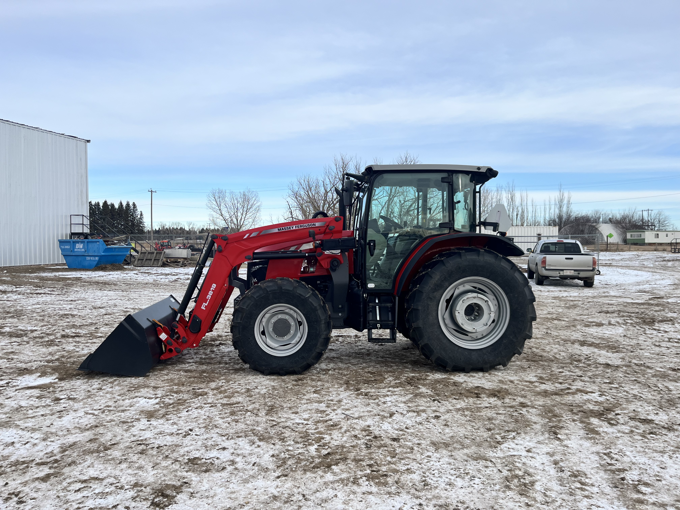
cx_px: 340
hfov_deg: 67.3
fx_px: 511
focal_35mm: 26
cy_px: 255
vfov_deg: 53.1
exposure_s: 1/2688
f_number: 1.6
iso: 50
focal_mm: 5.1
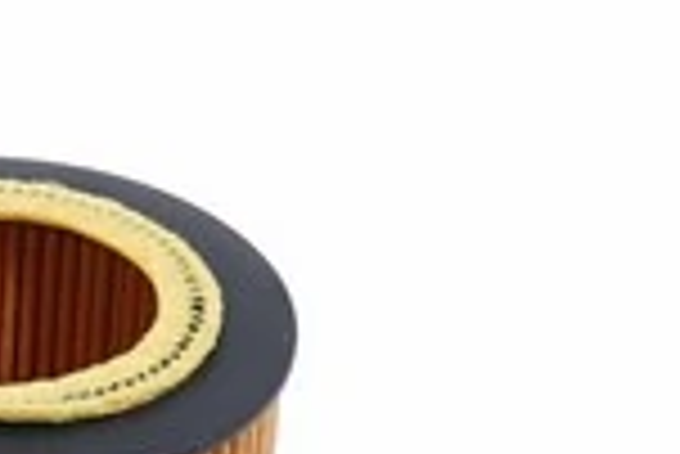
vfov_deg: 5.7
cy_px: 760
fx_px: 4500
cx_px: 14
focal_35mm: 238
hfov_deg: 8.6
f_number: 10
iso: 50
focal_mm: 60
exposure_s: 1/60
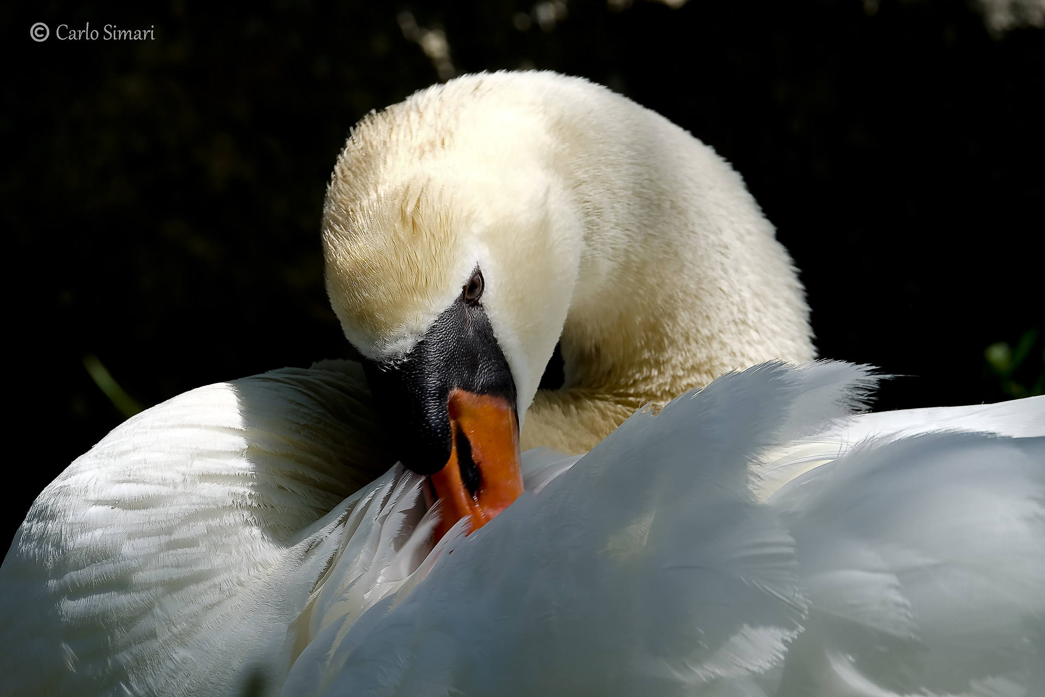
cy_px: 348
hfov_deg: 4.4
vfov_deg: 2.9
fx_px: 13584
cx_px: 522
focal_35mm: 468
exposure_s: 1/300
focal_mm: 312
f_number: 8
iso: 200
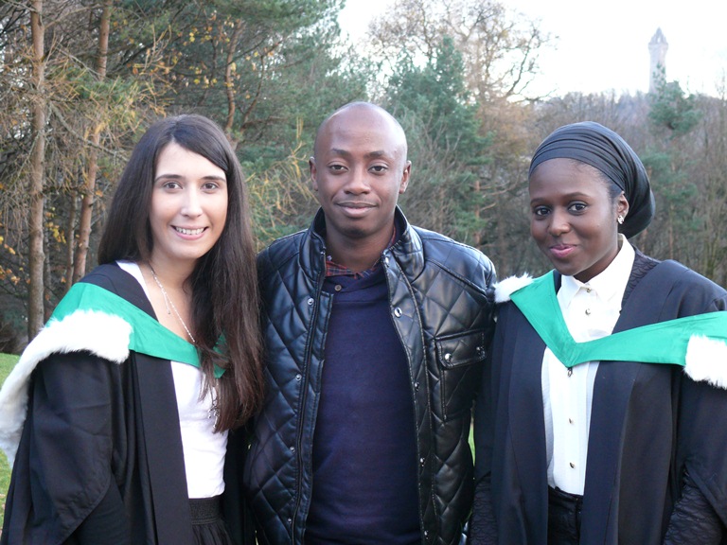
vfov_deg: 20.7
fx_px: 1491
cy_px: 272
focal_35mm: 71
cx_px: 364
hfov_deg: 27.4
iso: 200
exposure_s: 1/60
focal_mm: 14.9
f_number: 3.2
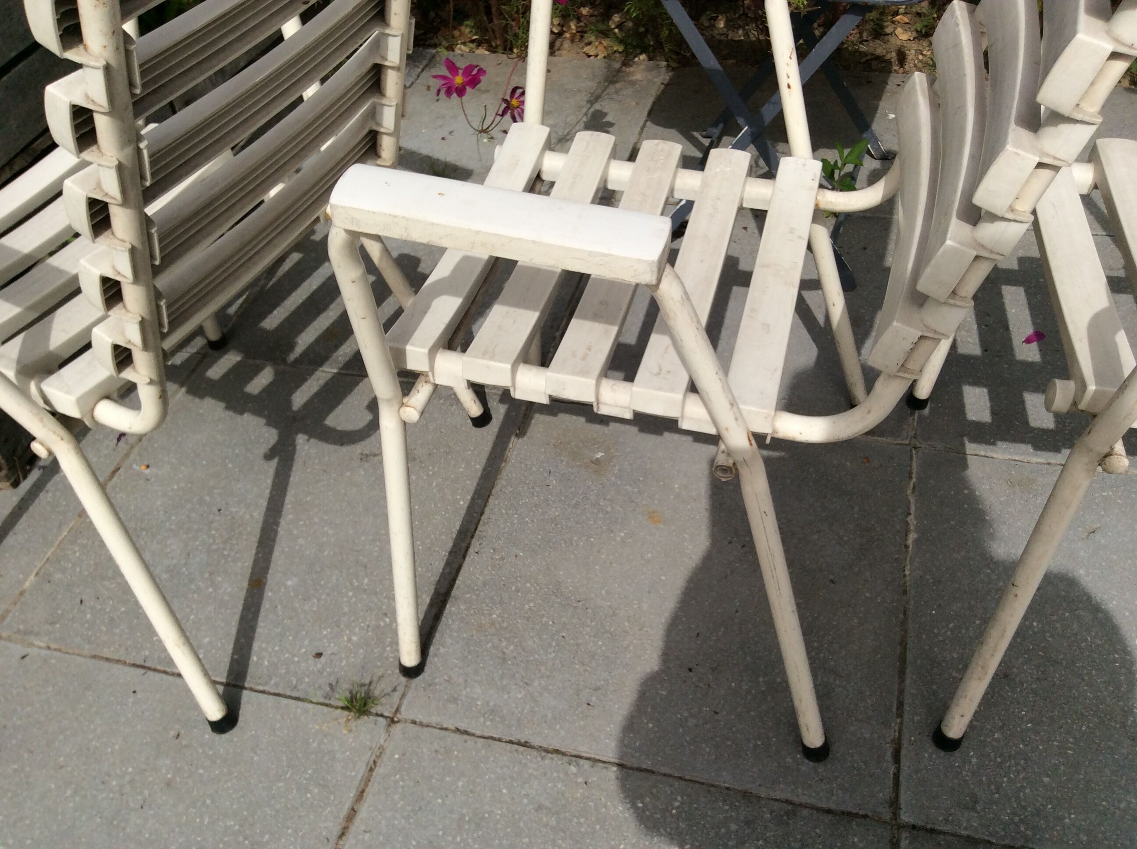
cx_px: 568
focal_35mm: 32
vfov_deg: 44.1
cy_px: 424
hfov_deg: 56.9
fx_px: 1050
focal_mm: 3.3
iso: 32
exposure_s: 1/3185
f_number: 2.4
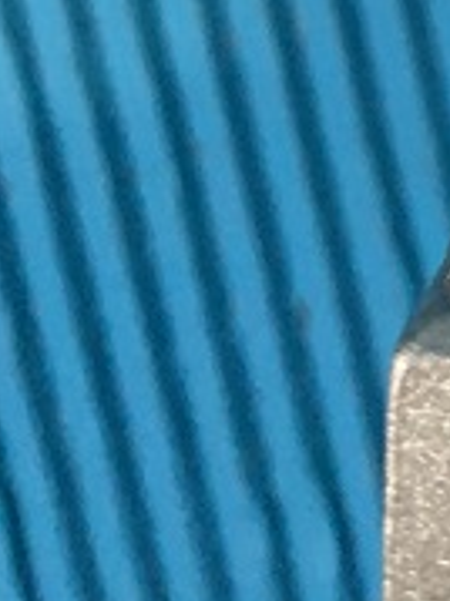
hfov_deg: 11.2
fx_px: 2030
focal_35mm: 117
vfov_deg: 13.9
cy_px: -640
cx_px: 976
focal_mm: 4.25
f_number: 1.8
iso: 400
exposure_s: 1/60
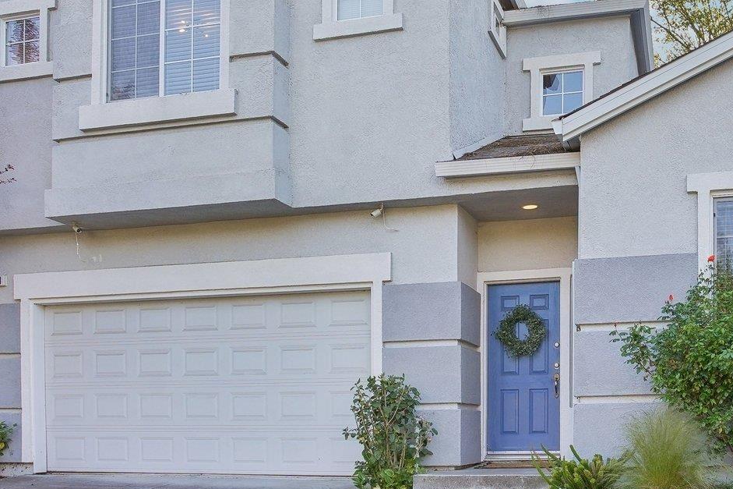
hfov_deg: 50.3
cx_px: 523
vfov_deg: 35.9
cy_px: 208
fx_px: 753
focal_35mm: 37
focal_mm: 17
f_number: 8
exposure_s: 1/200
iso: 400
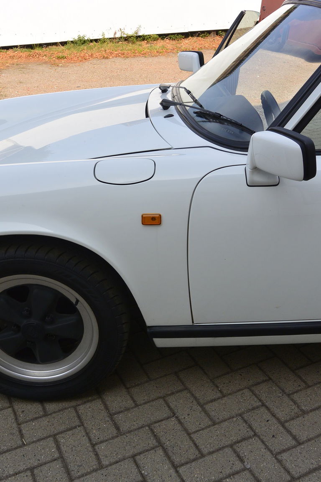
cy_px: 241
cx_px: 160
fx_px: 522
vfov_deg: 49.6
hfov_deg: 34.2
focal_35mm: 39
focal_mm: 14.5
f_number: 5
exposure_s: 1/800
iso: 160
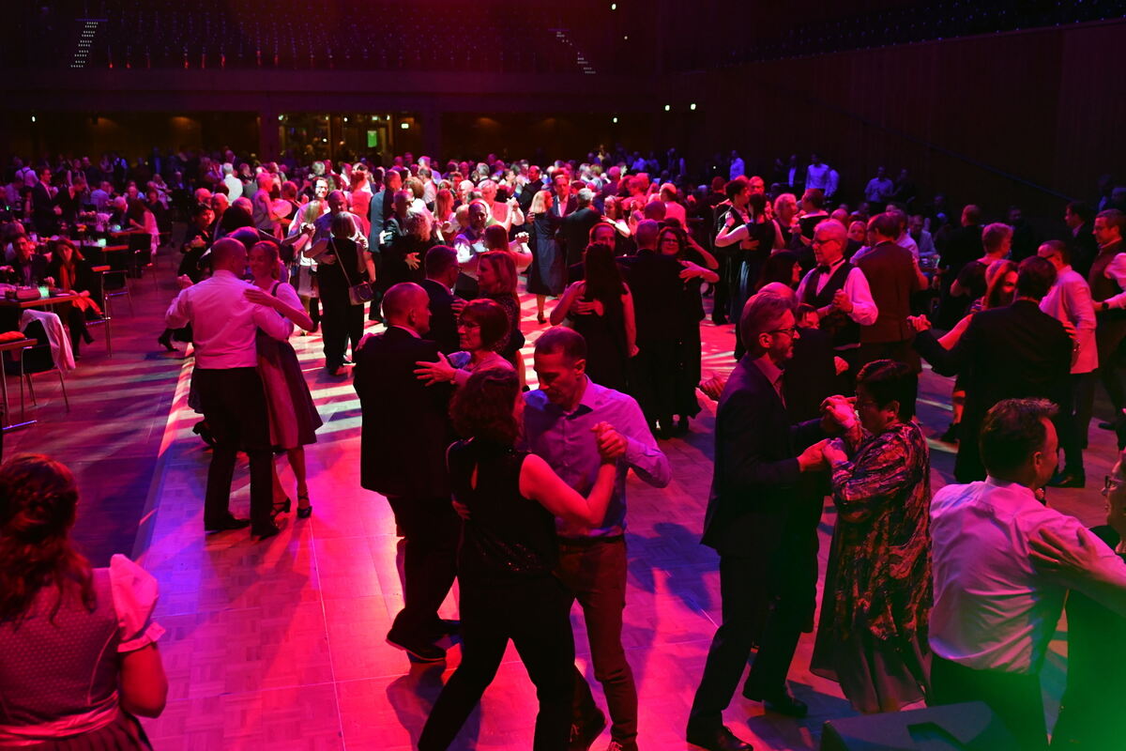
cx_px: 563
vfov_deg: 36.9
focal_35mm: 36
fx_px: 1126
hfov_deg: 53.1
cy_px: 376
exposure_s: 1/200
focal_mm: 24
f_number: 2.8
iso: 2000
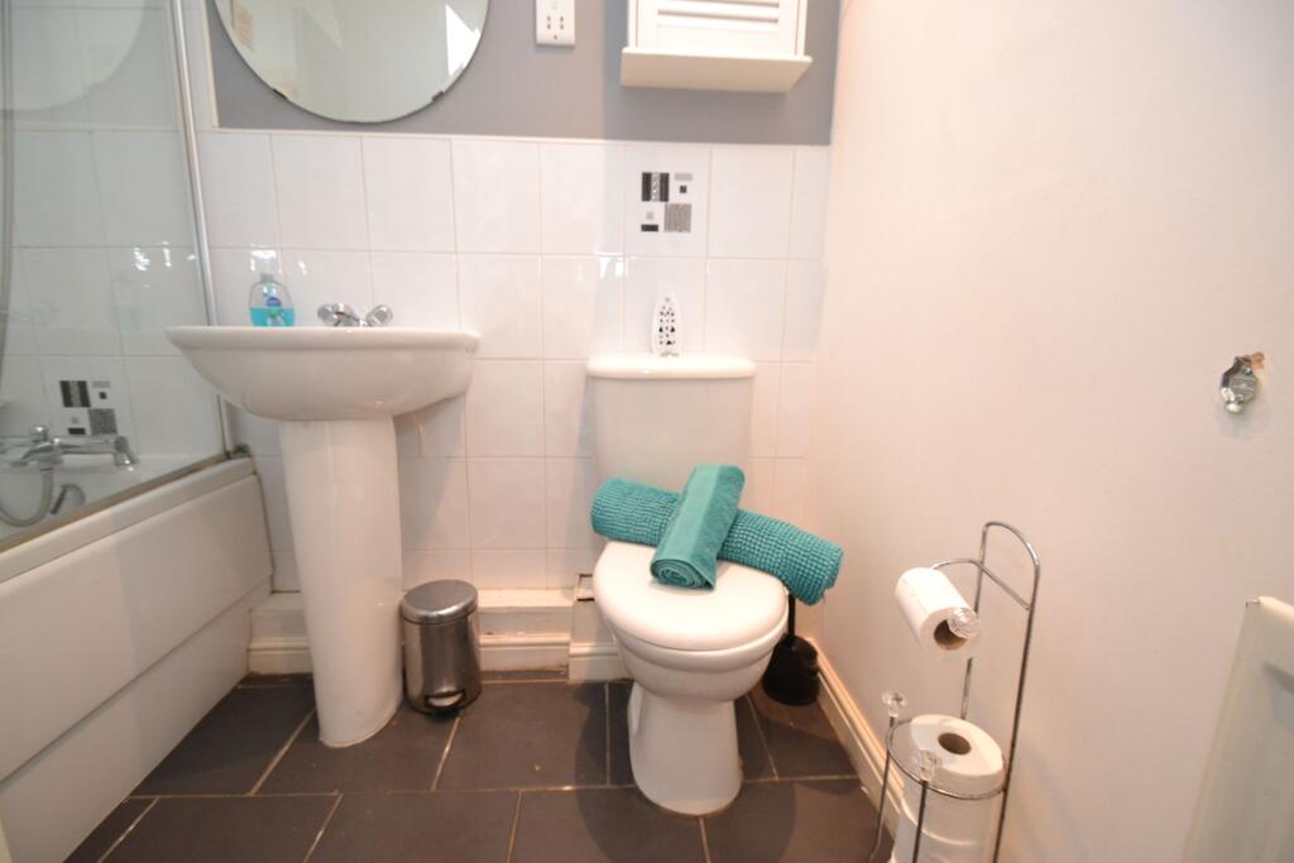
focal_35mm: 15
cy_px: 432
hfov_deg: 100.4
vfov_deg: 77.3
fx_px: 539
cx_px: 647
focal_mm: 10
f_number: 3.5
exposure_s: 1/60
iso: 1250
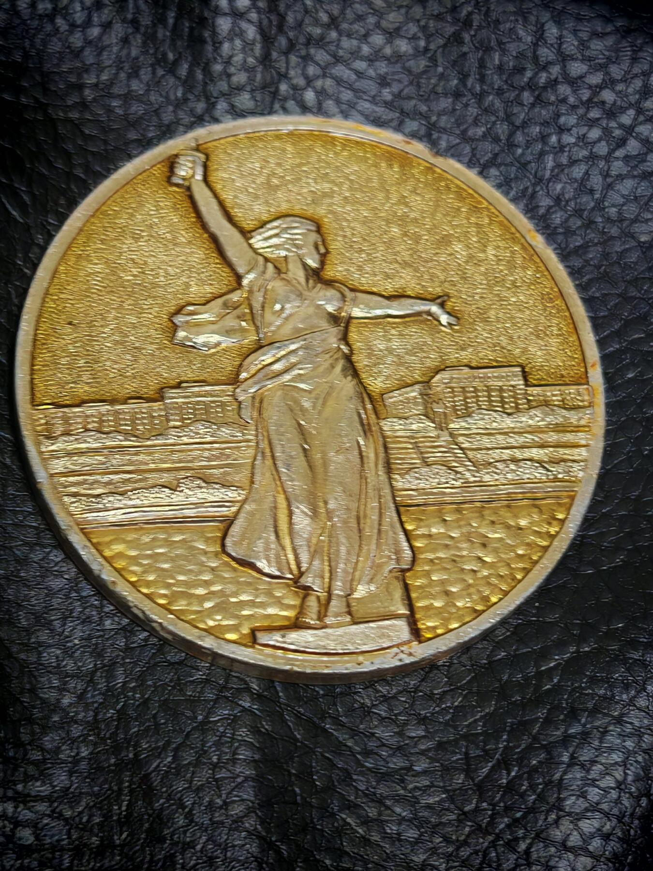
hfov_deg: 15.6
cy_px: 436
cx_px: 326
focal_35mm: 95
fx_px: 2389
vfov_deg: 20.7
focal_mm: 7.62
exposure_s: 1/50
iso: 320
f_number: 1.6
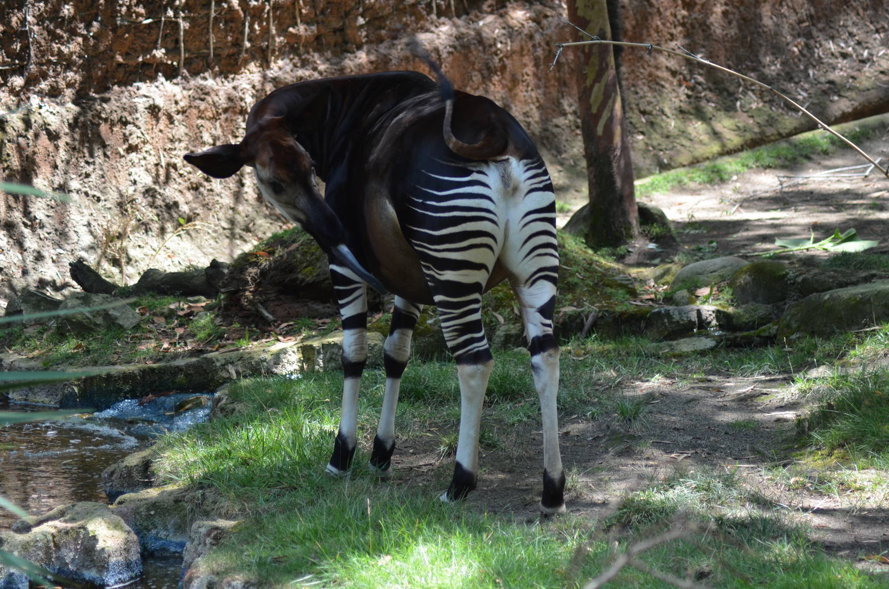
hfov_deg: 14.0
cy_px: 294
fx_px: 3623
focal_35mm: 147
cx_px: 444
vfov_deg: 9.3
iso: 400
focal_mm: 98
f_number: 4.2
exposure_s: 1/320
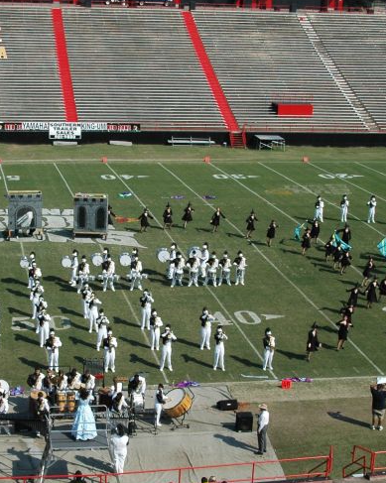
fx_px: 1015
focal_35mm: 71
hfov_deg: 21.4
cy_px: 275
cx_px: 123
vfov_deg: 26.8
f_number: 10
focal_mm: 24
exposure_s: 1/400
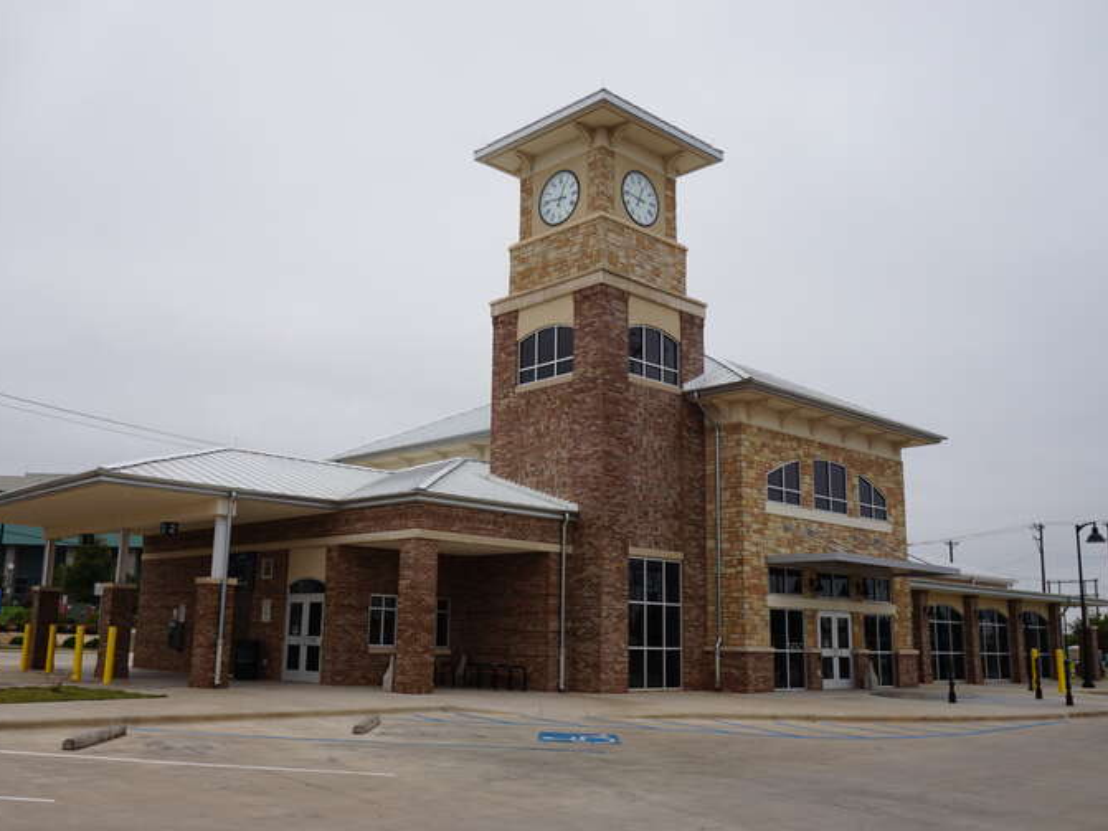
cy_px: 421
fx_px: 1056
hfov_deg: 55.3
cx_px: 504
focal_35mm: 33
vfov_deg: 42.9
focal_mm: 20
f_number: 10
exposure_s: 1/100
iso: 100
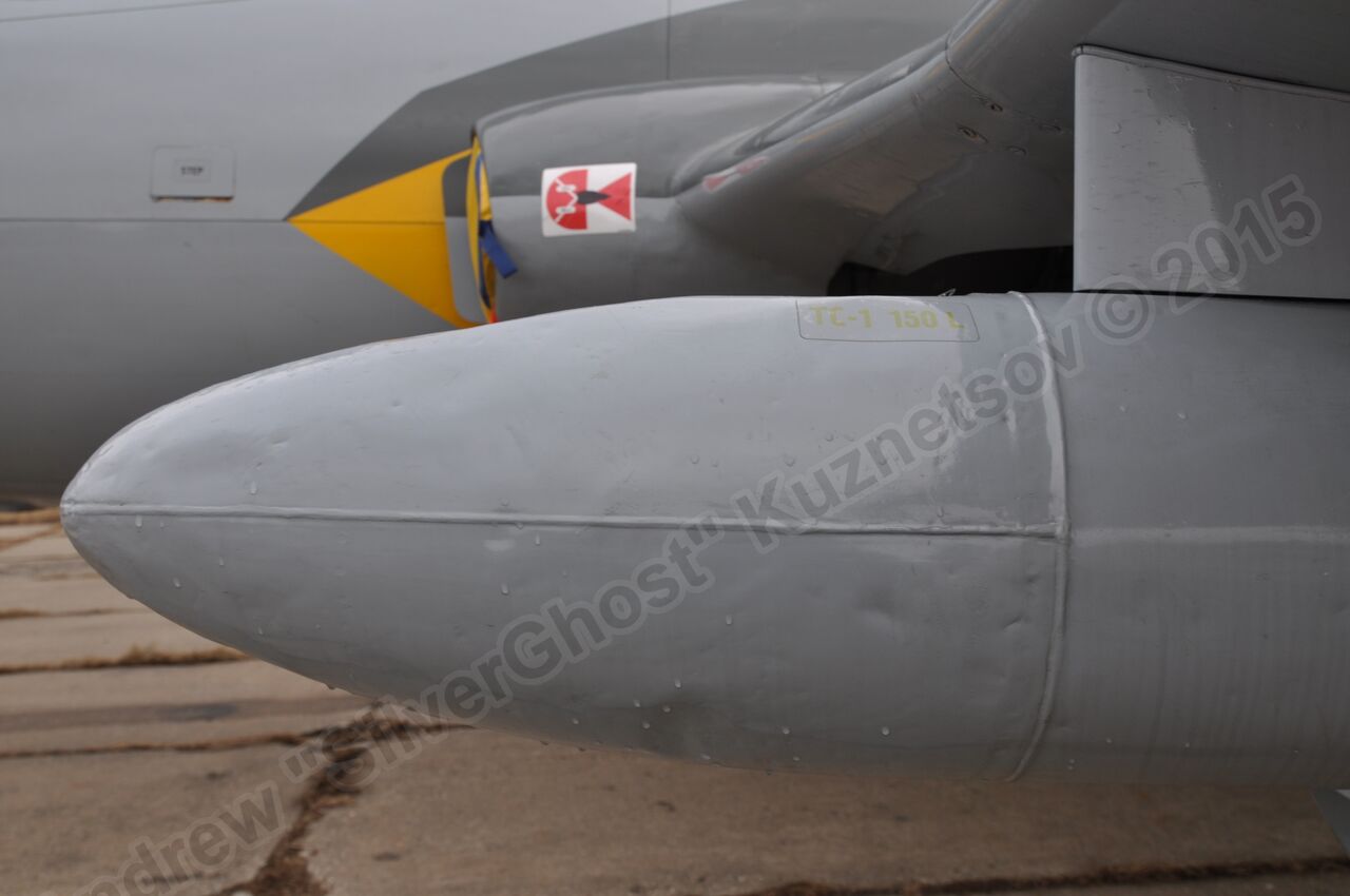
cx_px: 675
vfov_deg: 34.1
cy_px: 448
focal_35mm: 39
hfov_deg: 49.6
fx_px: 1461
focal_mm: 26
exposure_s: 1/100
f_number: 5.6
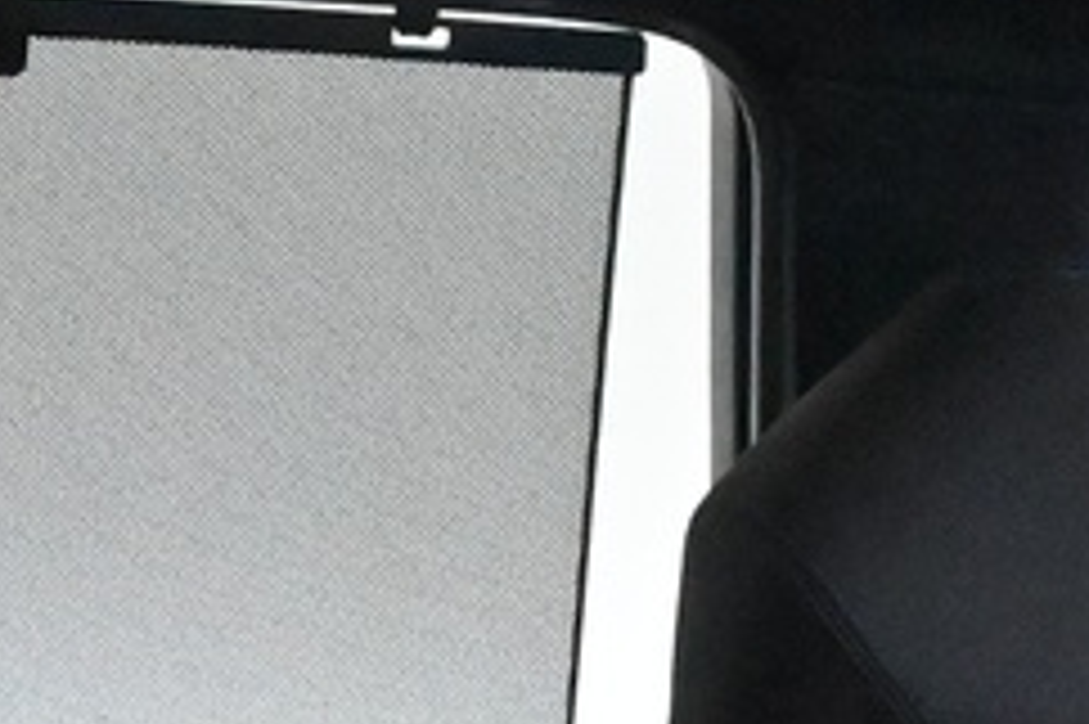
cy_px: 2001
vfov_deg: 7.0
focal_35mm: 181
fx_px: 5471
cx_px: 158
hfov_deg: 11.3
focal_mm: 18
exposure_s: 1/30
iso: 14400
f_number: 7.1
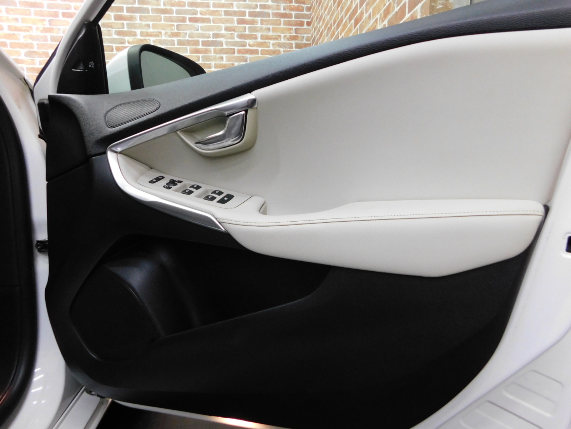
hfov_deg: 73.9
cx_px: 286
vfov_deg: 58.9
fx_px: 379
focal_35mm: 23
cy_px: 214
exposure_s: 1/30
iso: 400
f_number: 3
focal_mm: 4
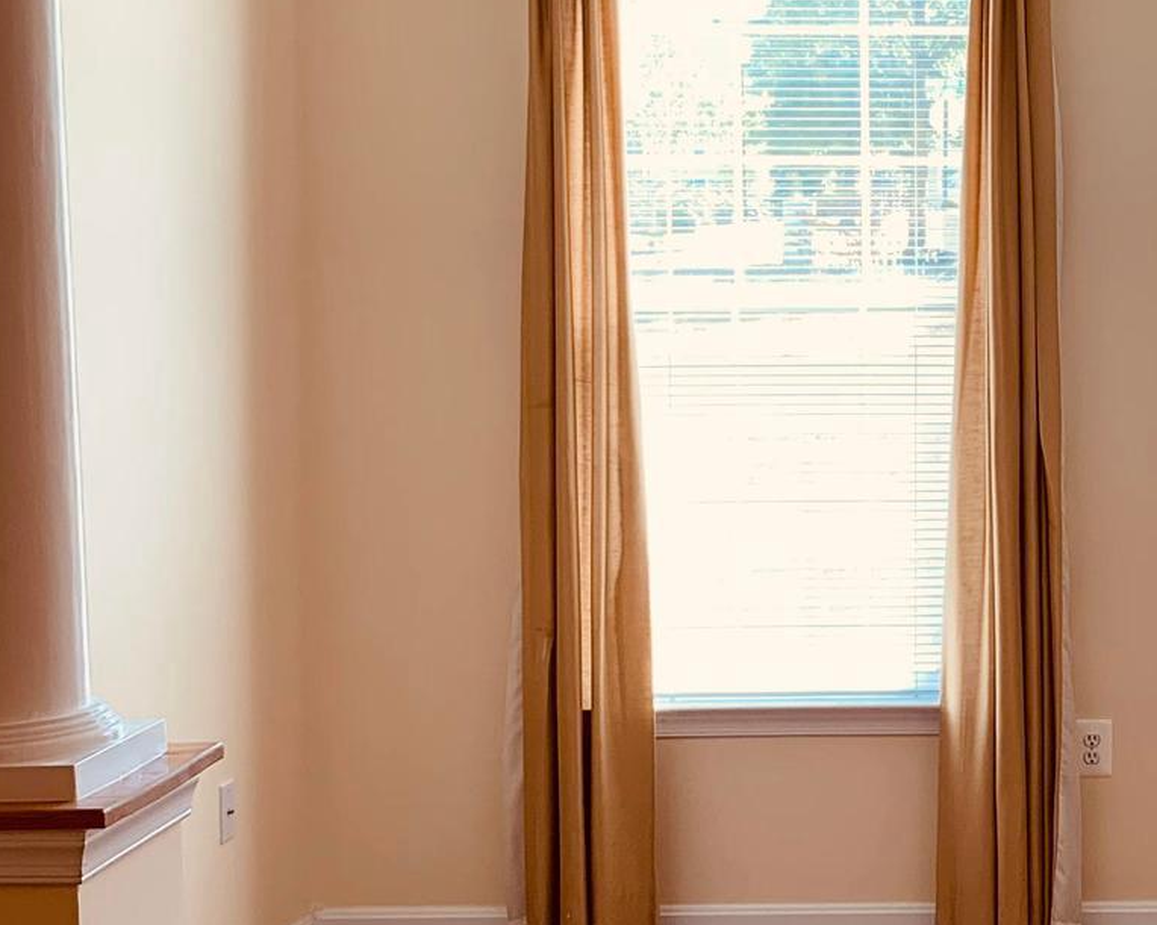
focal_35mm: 68
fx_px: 2328
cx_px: 1148
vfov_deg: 22.5
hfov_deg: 26.5
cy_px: 421
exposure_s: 1/120
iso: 32
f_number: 1.8
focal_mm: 4.25
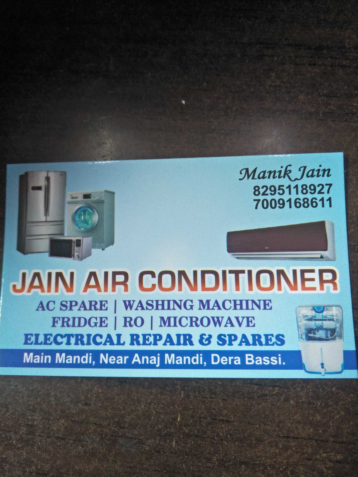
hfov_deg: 66.0
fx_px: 276
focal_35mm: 20
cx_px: 179
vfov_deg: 81.7
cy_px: 238
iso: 78
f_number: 2.2
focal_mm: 3.46
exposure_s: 1/33
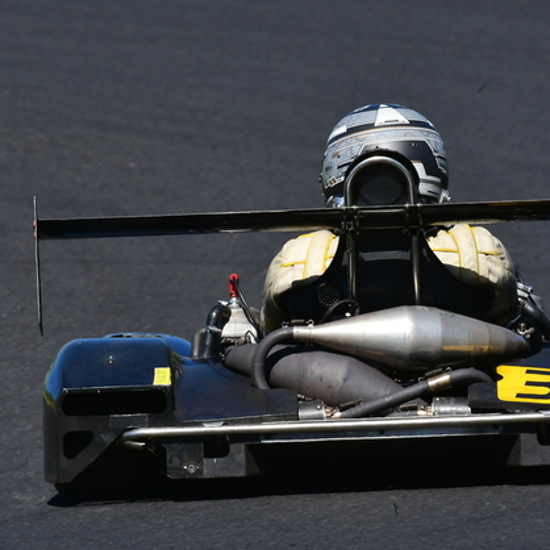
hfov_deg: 1.4
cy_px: 235
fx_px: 21931
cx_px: 309
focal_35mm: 1220
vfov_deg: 1.4
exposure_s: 1/640
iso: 500
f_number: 13
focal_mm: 500
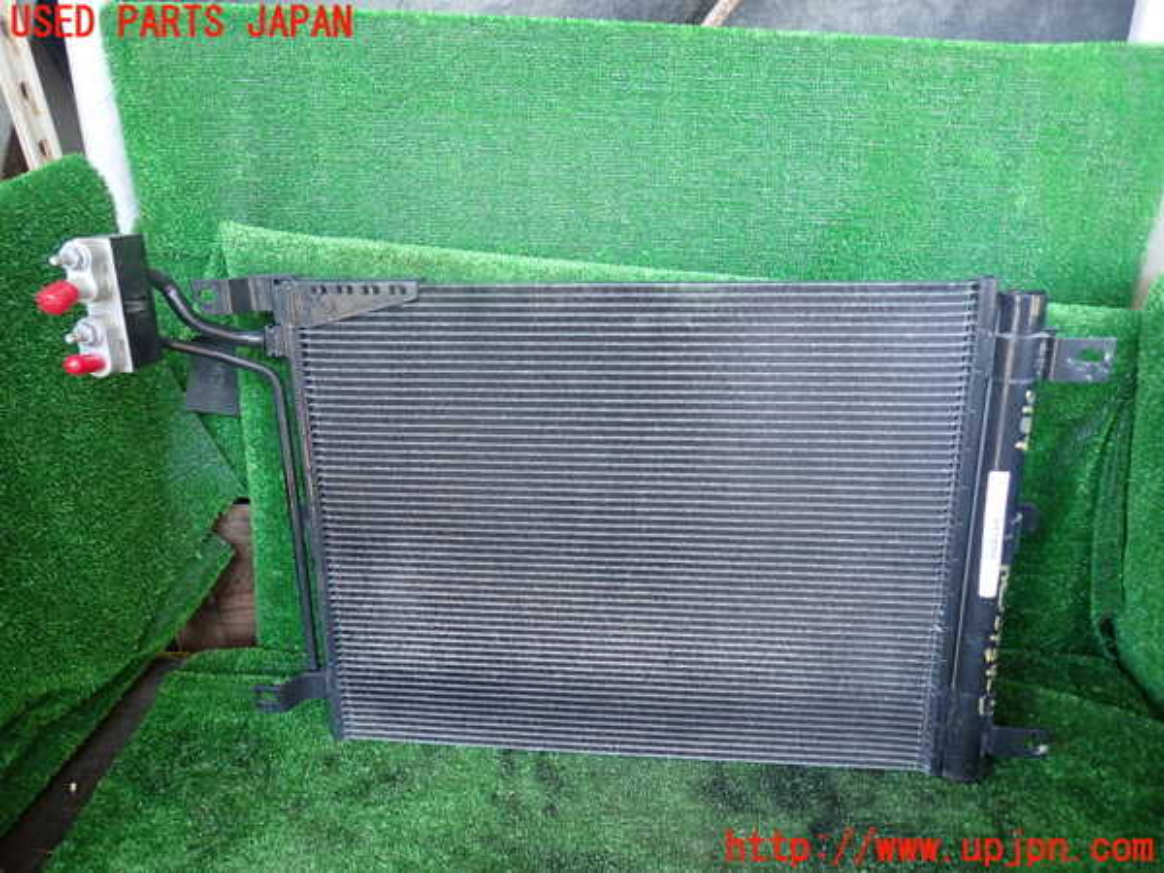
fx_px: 841
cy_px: 436
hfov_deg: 69.4
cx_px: 582
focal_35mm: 25
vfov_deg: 54.9
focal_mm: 4.5
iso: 200
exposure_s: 1/40
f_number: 2
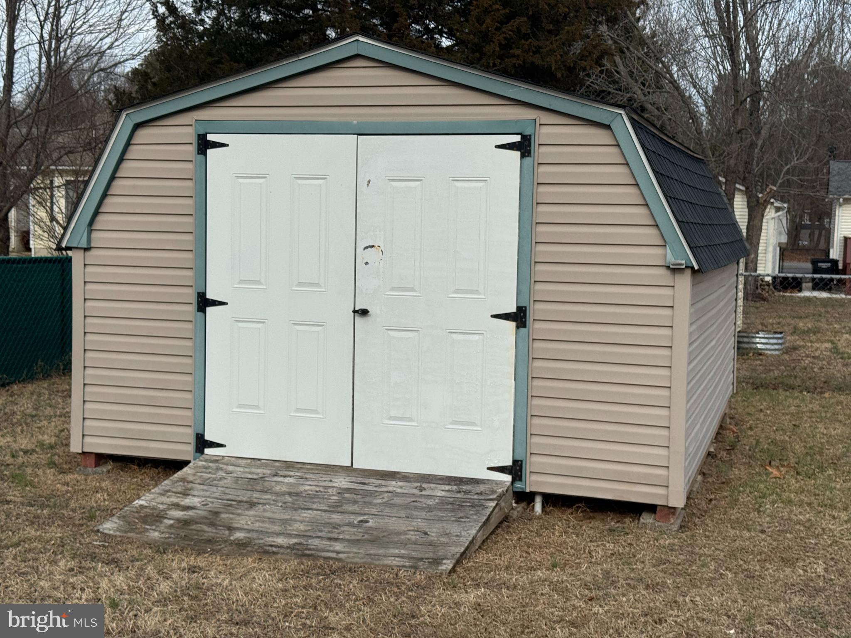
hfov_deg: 39.7
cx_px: 426
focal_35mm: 48
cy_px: 319
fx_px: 1180
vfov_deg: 30.3
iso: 64
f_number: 1.78
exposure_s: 1/4608
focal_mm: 6.76
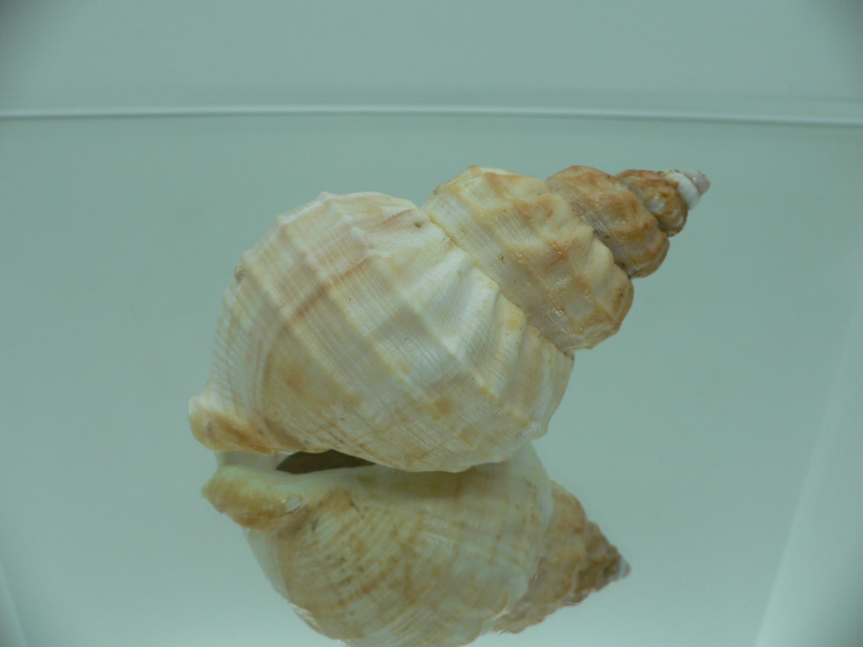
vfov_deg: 40.7
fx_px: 873
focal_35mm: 35
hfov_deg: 52.6
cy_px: 324
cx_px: 432
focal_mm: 4.6
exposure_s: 1/80
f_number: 2.8
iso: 80
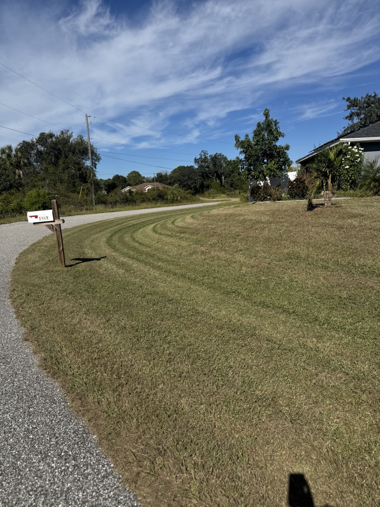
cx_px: 190
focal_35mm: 24
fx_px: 351
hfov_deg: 56.8
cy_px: 254
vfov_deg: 71.6
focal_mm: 6.76
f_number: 1.78
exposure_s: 1/7092
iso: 80
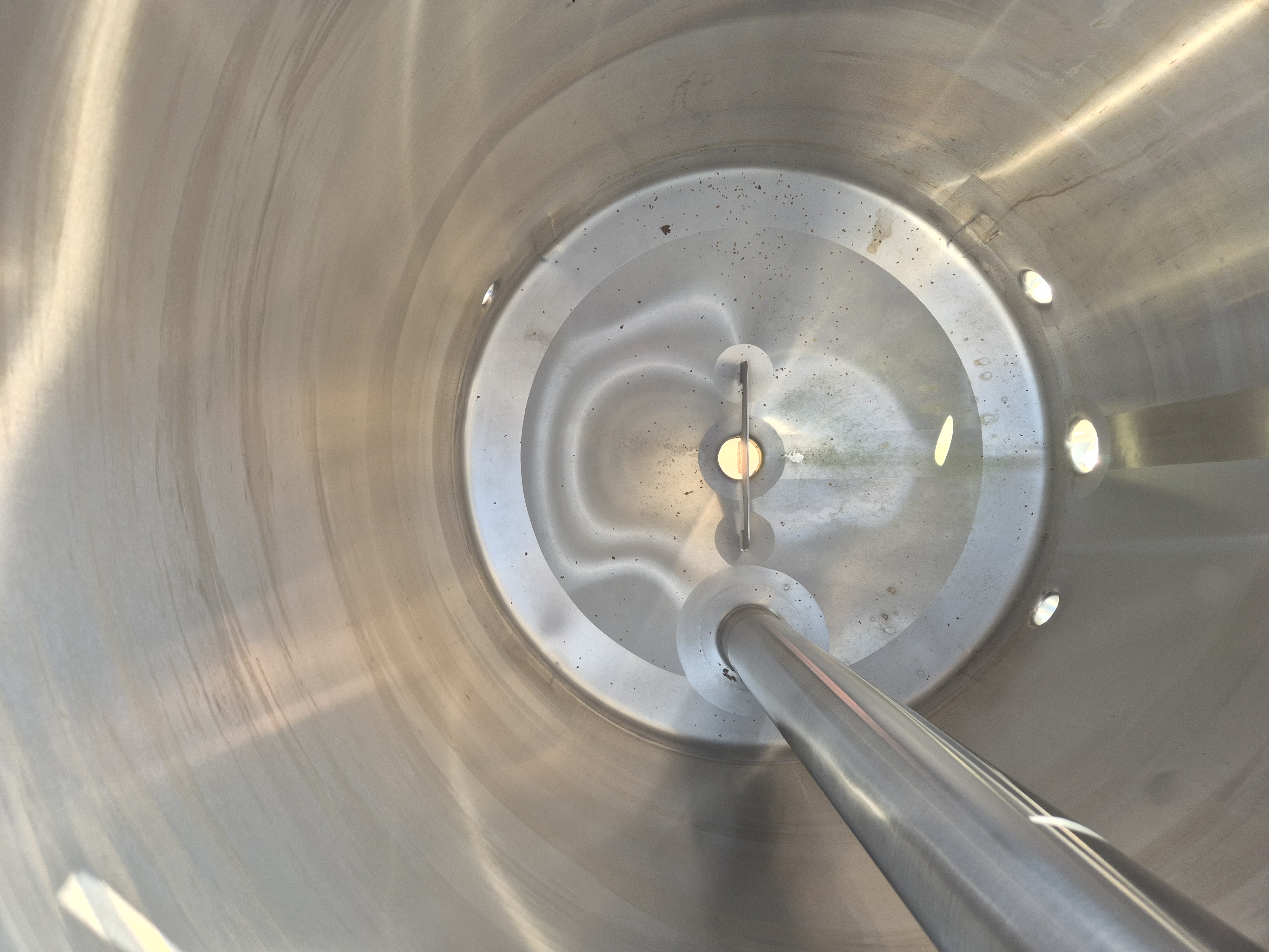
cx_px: 634
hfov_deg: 73.9
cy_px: 476
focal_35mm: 23
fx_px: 843
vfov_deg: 58.9
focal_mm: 5.4
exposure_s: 1/180
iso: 100
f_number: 1.8
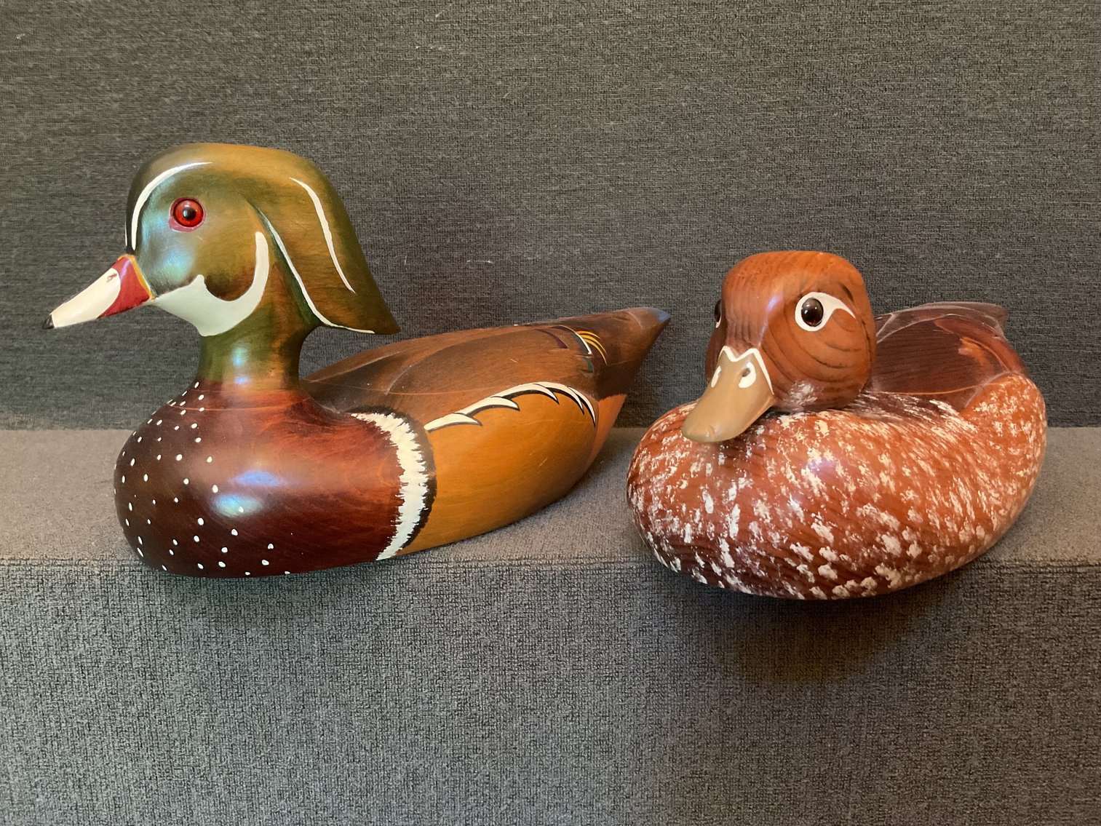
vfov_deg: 48.2
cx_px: 550
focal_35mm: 29
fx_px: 922
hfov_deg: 61.7
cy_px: 413
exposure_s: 1/30
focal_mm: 3
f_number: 1.8
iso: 400
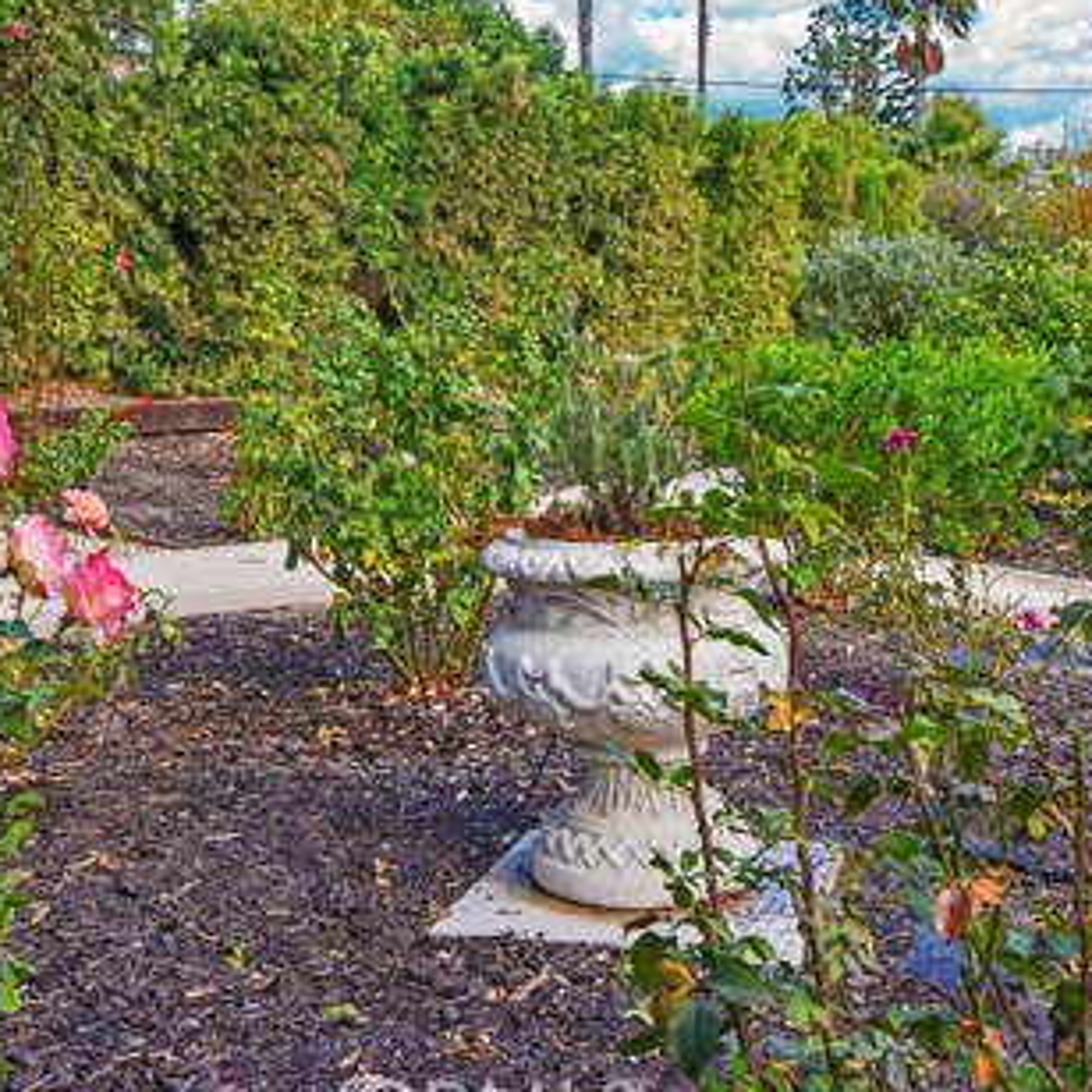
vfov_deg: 32.0
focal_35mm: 53
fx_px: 1892
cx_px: 550
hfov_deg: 32.2
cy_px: 406
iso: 250
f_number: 11
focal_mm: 20
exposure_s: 1/160
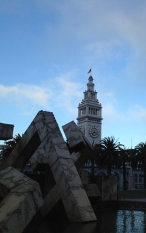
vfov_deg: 40.3
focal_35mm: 50
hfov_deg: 24.7
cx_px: 146
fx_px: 318
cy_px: 116
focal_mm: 4.28
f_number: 2.4
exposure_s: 1/812
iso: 64
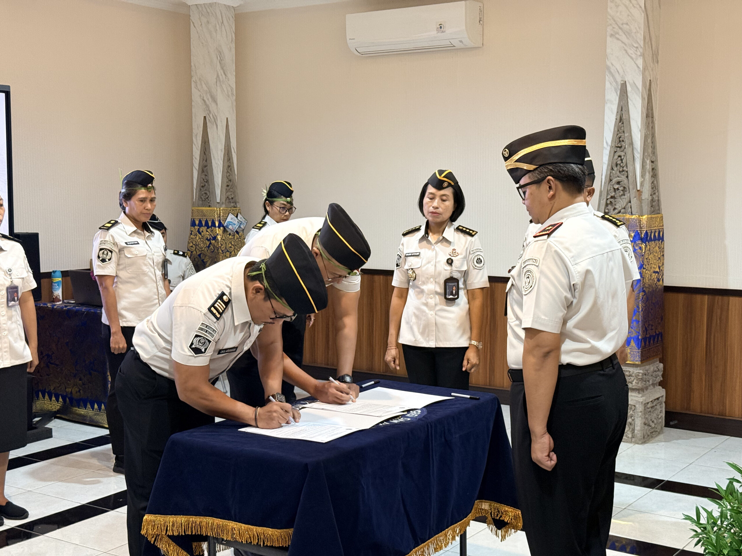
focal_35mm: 48
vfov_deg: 30.3
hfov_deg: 39.7
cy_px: 278
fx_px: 1029
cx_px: 371
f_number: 1.78
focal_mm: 6.76
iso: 200
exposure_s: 1/33
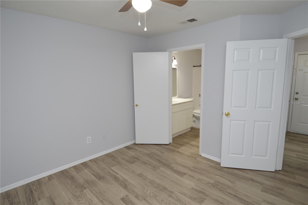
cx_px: 154
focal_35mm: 18
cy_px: 102
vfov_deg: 67.3
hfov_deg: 90.1
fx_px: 154
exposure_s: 1/60
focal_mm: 12
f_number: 4
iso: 400
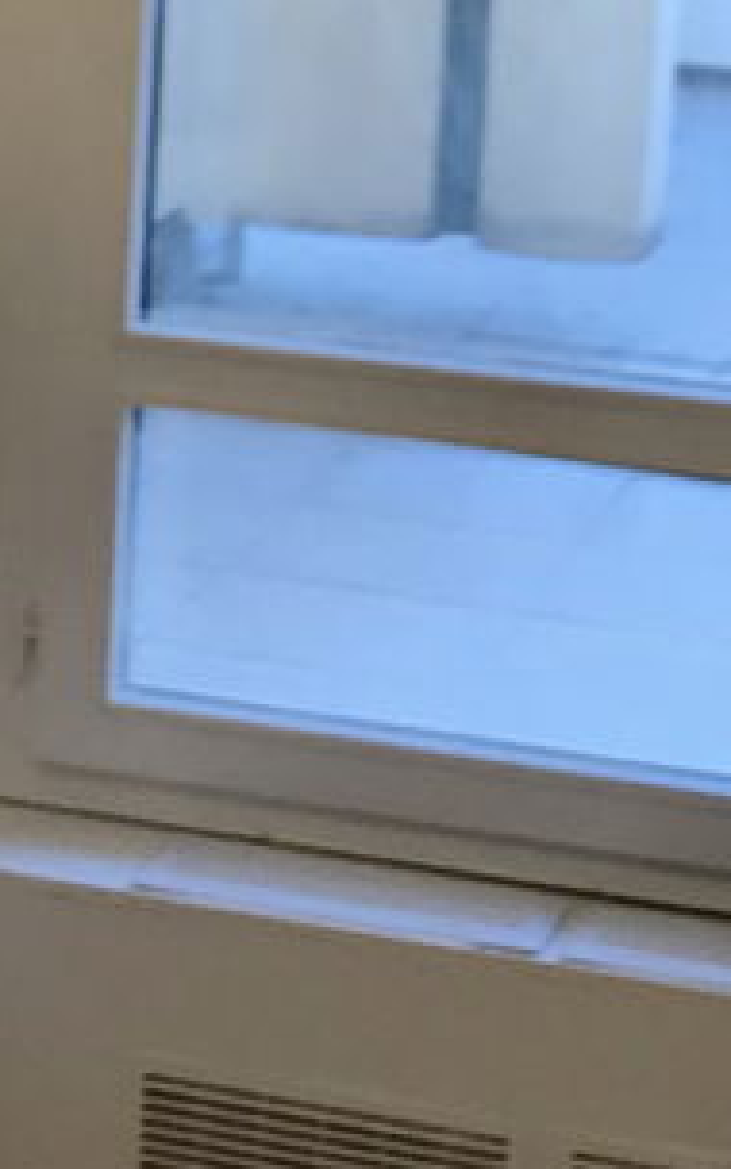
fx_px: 4973
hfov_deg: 7.8
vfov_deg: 13.3
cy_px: 85
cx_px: -993
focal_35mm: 156
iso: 32
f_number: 1.8
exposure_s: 1/50
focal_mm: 3.99
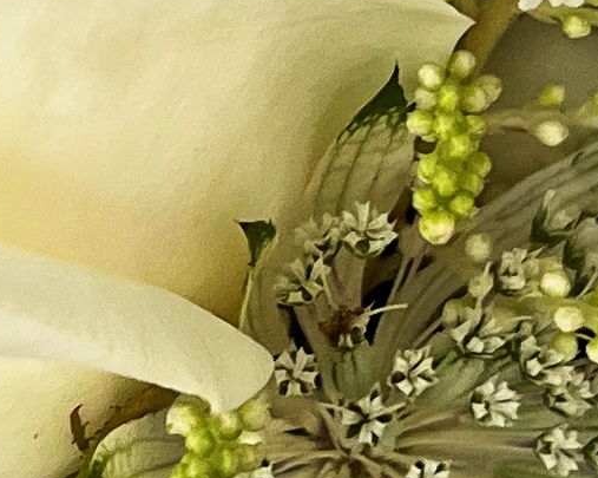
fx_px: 3573
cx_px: 50
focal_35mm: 202
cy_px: 40
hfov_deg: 9.5
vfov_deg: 7.6
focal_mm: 5.1
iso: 125
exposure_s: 1/101
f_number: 1.6
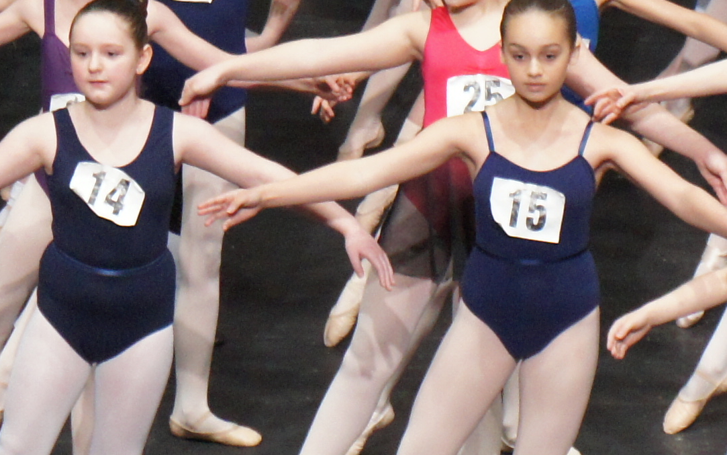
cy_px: -33
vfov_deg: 3.7
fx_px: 7057
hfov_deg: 5.9
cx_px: 324
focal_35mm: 356
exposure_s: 1/80
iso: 1600
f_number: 5.6
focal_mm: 55
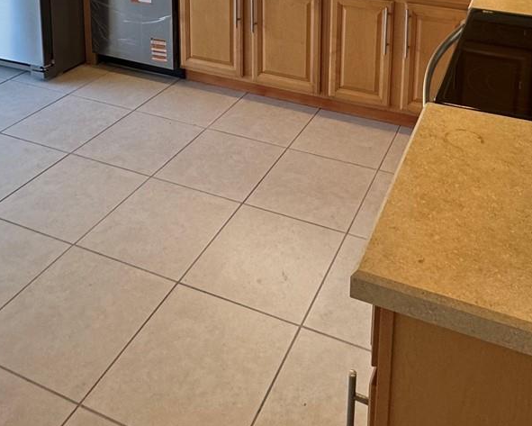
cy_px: -69
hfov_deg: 48.7
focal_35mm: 37
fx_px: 583
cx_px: 322
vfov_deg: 33.6
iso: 160
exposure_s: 1/120
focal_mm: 2.22
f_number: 2.2
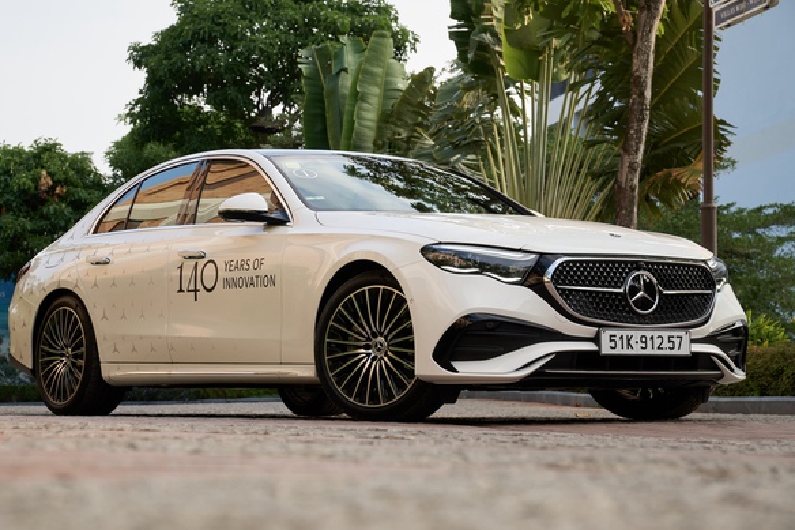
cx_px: 376
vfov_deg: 14.4
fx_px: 2097
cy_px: 286
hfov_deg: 21.5
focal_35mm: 95
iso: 320
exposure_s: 1/500
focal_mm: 56
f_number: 5
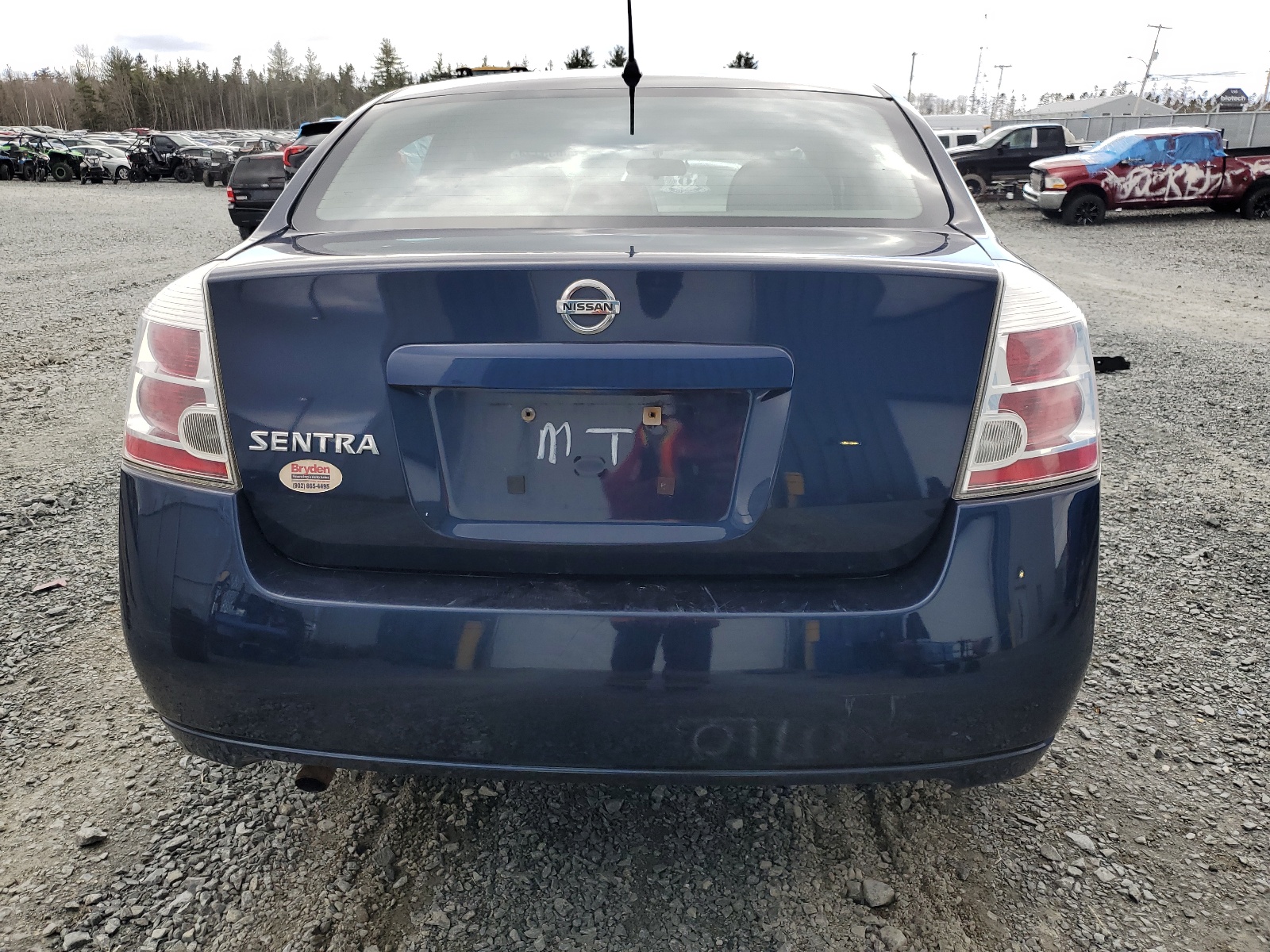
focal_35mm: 26
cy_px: 476
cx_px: 635
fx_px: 954
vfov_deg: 53.1
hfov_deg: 67.3
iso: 50
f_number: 1.5
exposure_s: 1/1250
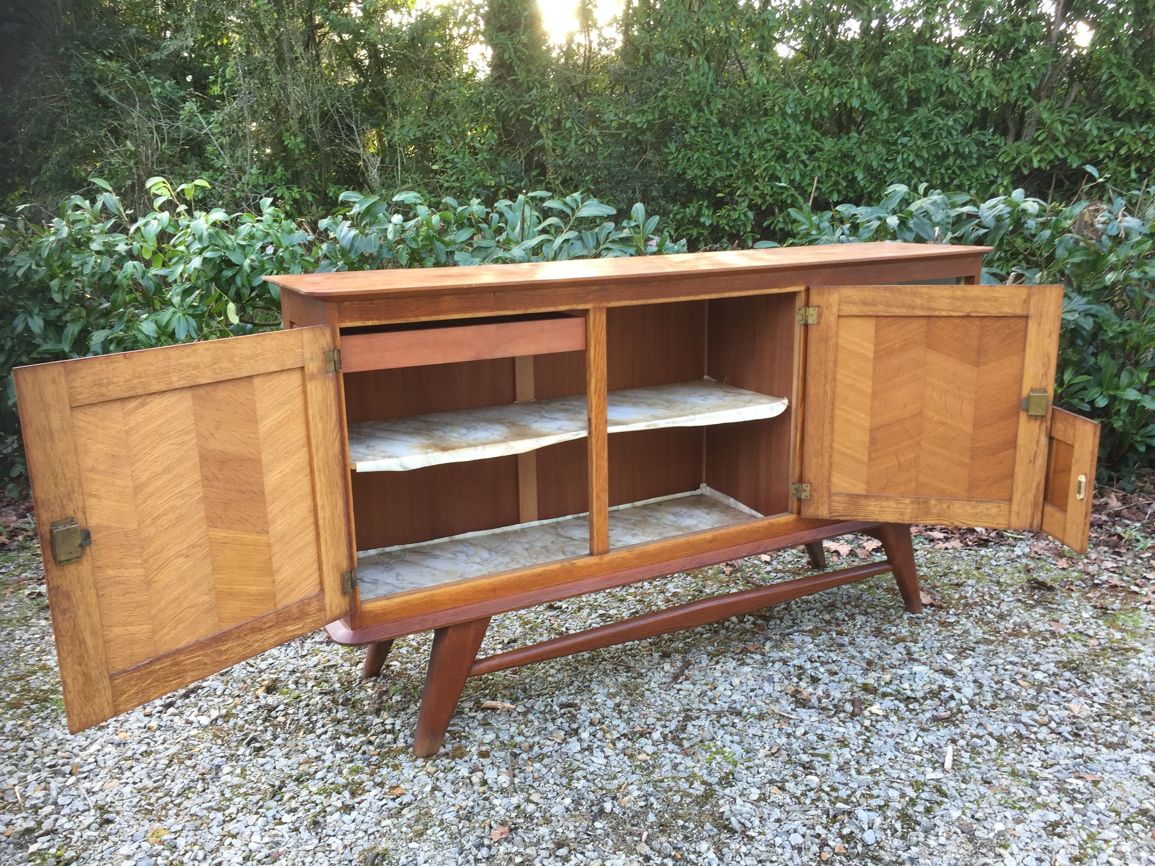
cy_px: 433
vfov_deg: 48.2
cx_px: 578
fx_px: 968
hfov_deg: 61.7
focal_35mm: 29
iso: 32
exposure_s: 1/50
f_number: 2.2
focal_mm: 4.15
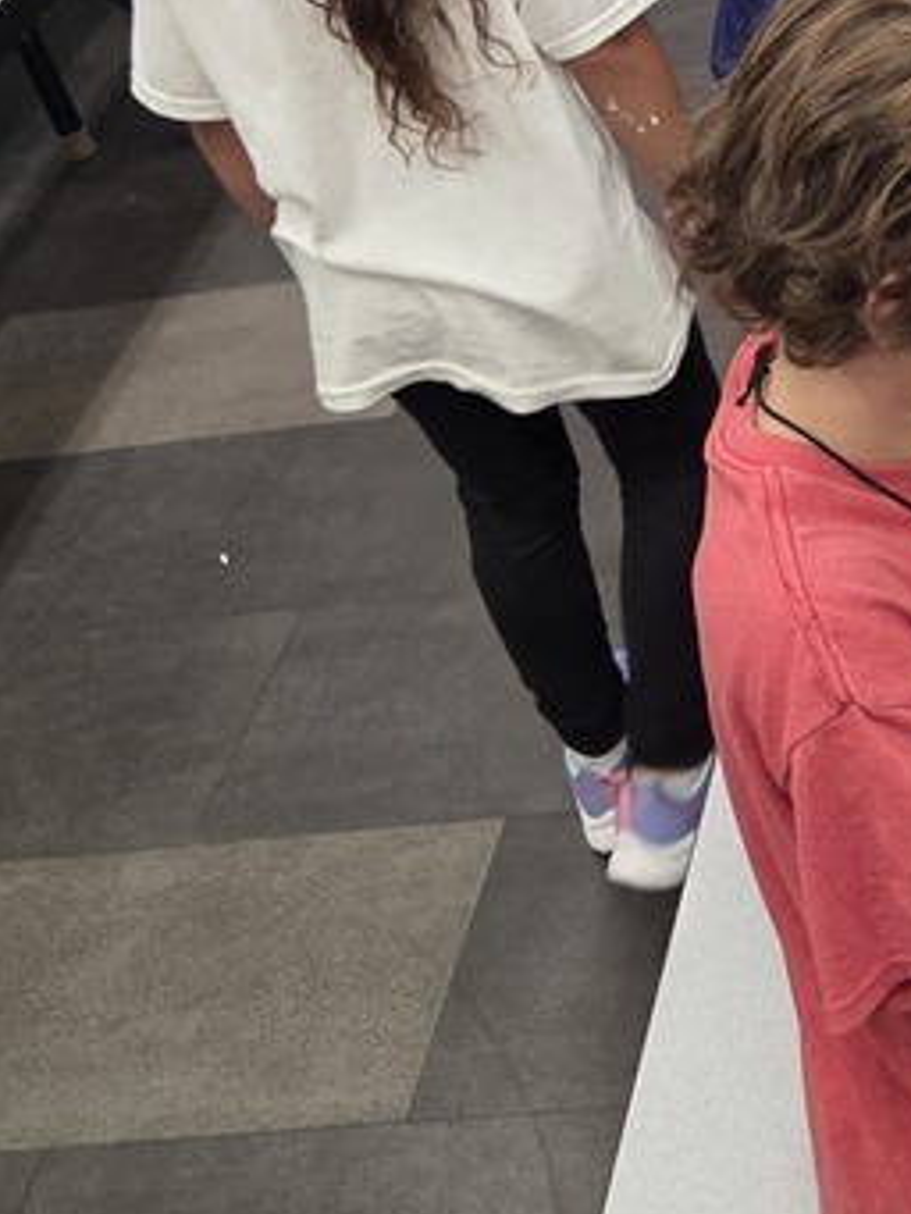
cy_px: 18
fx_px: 2420
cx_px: 1075
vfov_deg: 26.7
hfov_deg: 20.1
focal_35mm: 69
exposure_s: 1/120
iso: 320
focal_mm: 5.4
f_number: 1.8
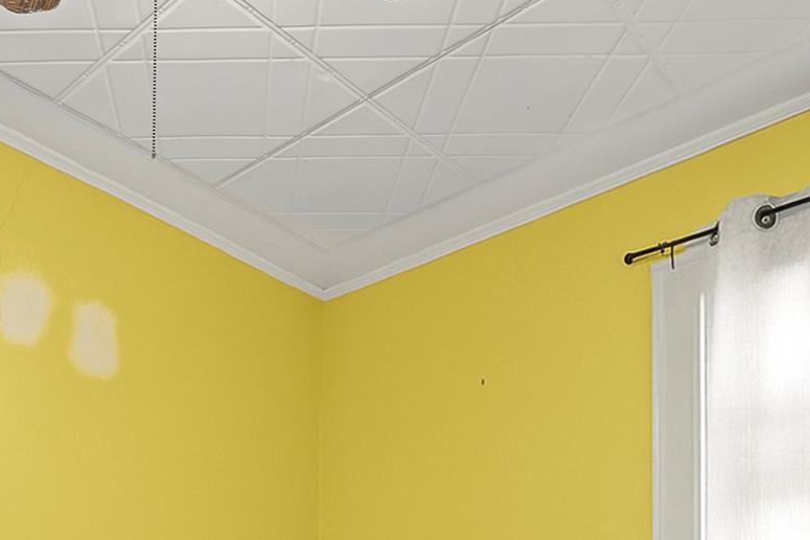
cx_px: 208
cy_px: 651
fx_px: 832
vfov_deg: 30.4
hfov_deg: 49.9
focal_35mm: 37
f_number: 8
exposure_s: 1/4
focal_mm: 14
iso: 800
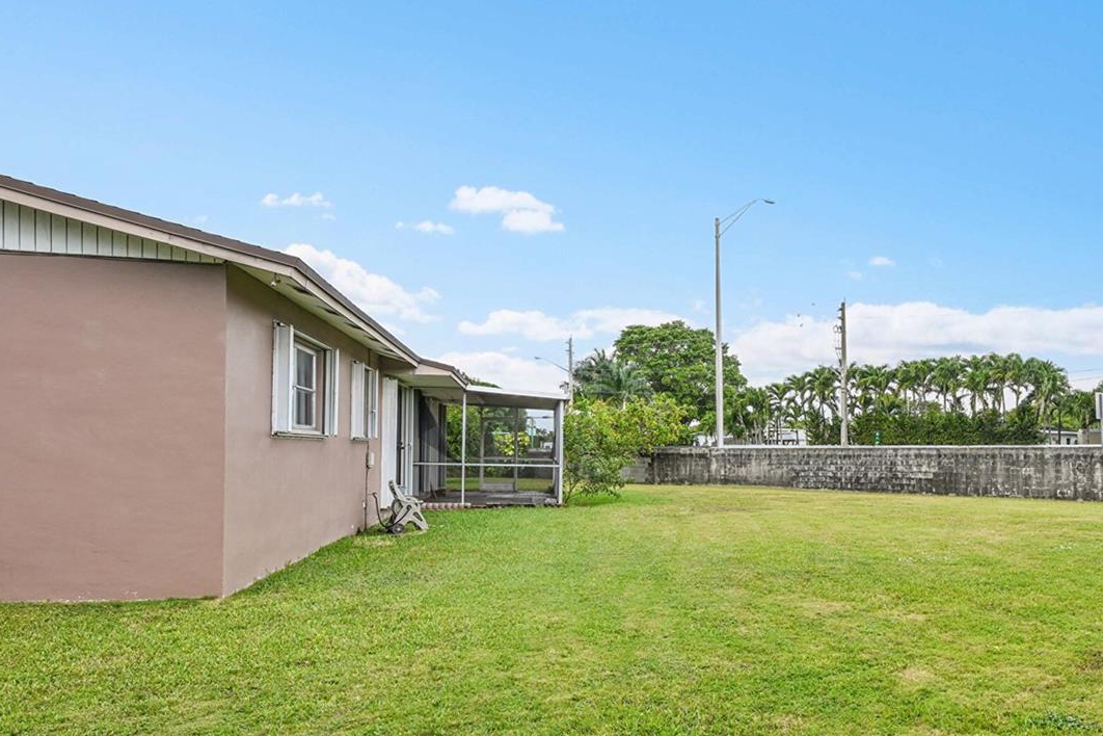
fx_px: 827
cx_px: 818
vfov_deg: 47.6
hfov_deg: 63.7
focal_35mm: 27
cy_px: 442
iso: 100
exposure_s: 1/60
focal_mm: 14
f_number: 10
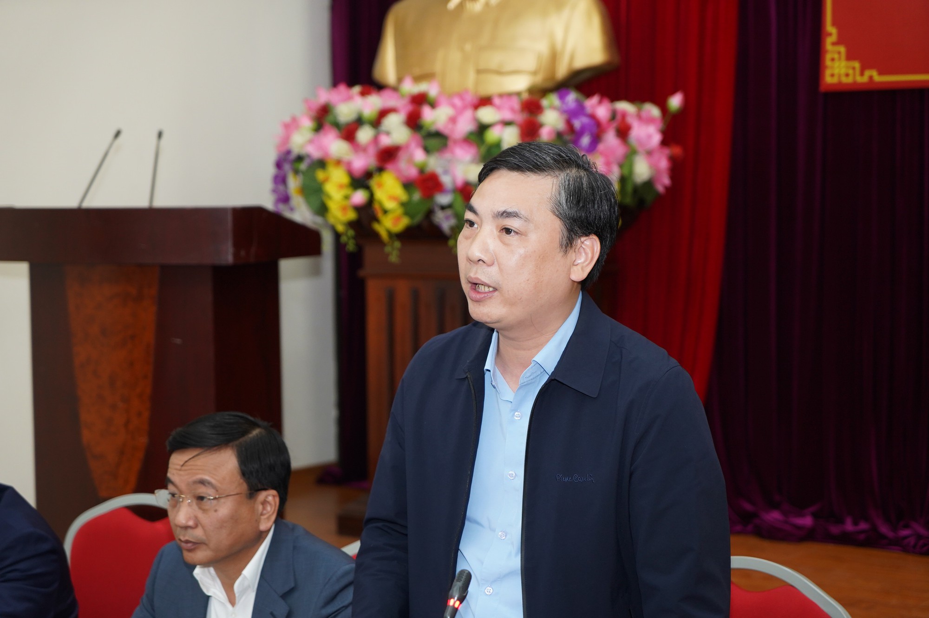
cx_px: 464
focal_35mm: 70
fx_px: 1805
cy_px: 309
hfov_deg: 28.9
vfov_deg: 19.4
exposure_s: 1/100
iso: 1600
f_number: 4
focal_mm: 70
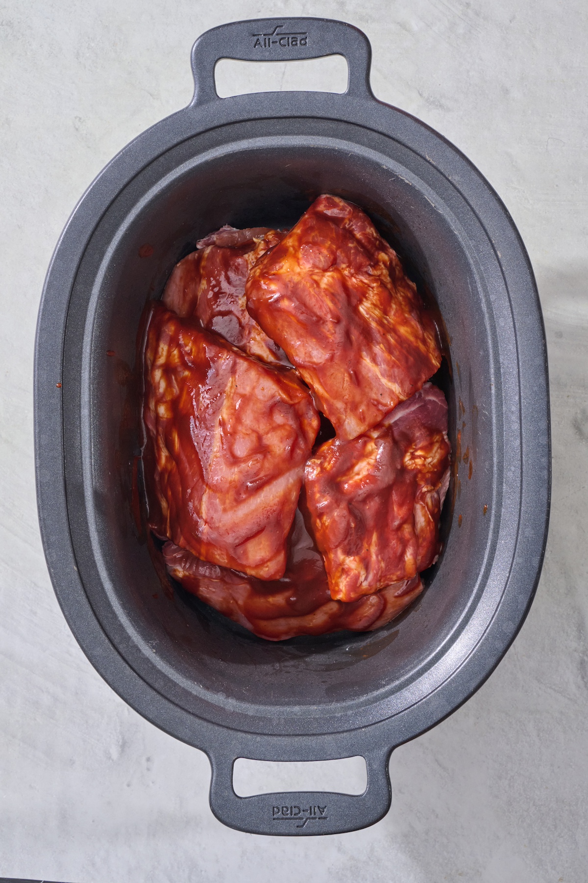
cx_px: 294
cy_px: 442
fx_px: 1176
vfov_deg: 41.1
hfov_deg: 28.1
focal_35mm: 48
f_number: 14
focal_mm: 48
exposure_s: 1/200
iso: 800
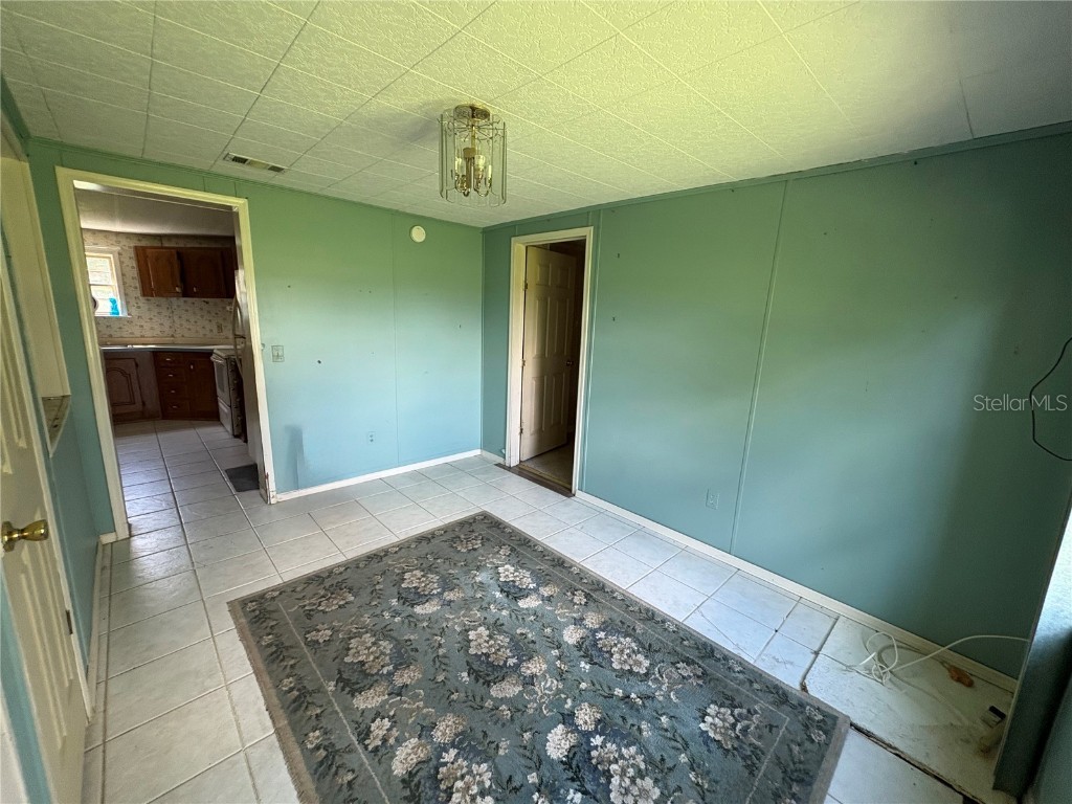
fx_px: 434
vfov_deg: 85.7
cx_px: 536
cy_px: 402
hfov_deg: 102.1
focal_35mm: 14
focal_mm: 2.22
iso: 250
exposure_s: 1/60
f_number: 2.2
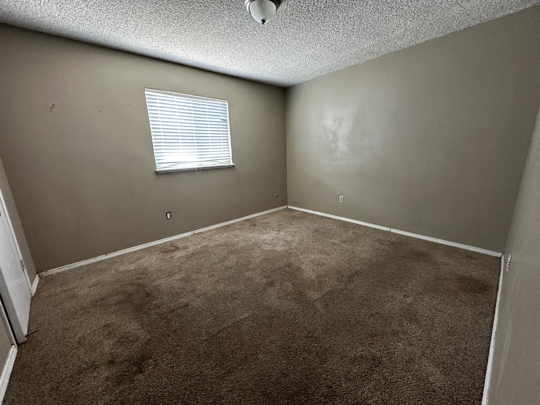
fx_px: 218
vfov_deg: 85.7
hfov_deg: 102.1
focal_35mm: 14
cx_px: 270
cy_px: 202
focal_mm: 2.22
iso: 400
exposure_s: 1/60
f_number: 2.2
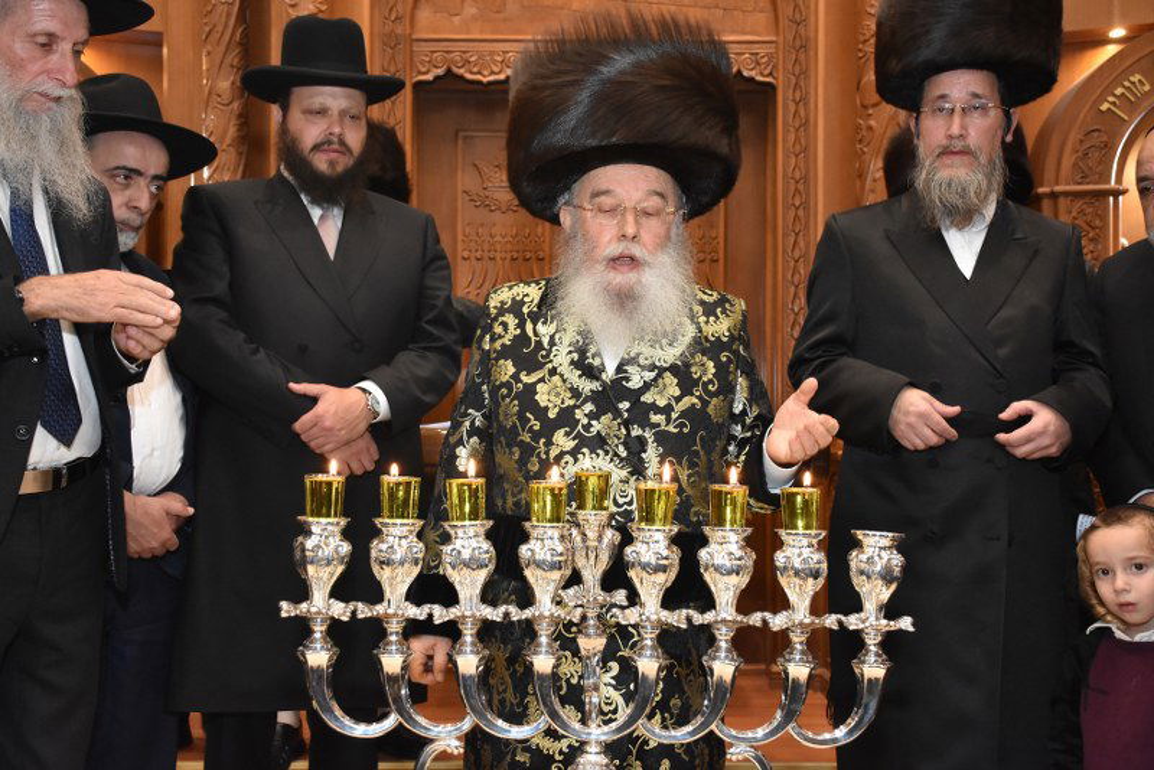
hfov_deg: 47.9
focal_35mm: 40
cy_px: 385
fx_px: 1299
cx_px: 577
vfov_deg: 33.0
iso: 2500
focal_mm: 27
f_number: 5.6
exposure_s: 1/125
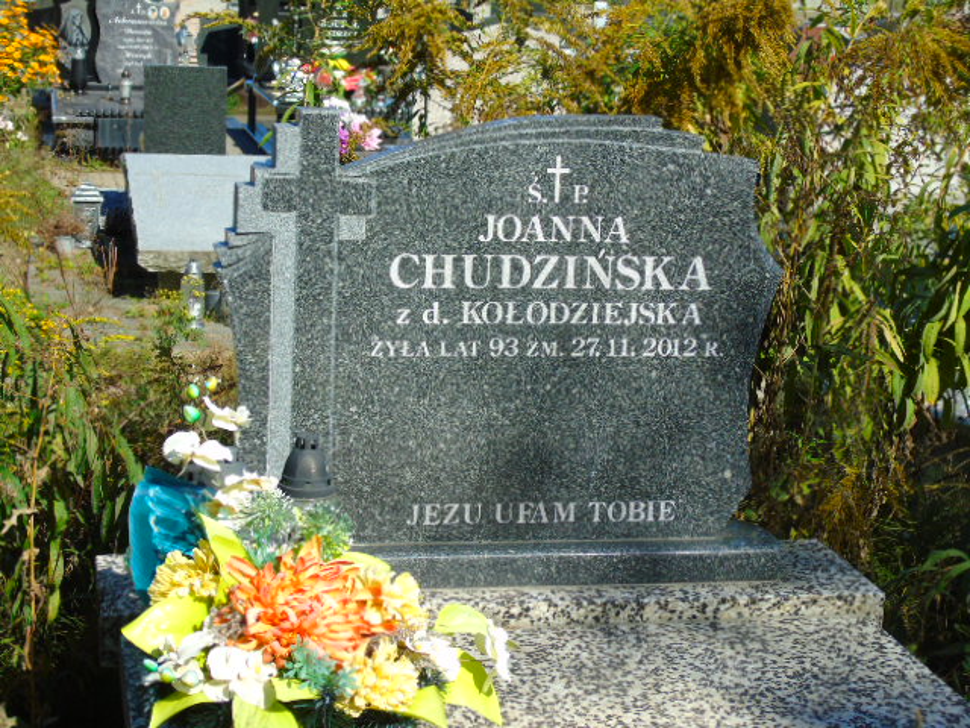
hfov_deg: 27.4
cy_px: 364
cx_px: 485
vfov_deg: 20.7
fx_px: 1990
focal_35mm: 71
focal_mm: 13
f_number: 4.7
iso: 80
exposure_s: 1/500
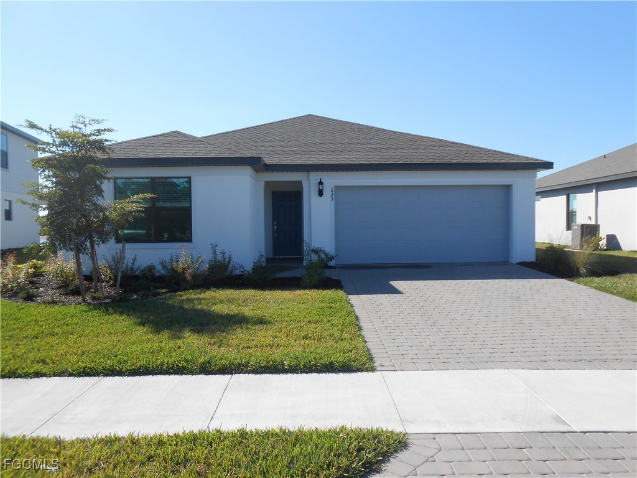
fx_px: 478
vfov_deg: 53.1
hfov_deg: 67.3
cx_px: 318
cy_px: 239
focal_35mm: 26
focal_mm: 4.6
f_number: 3.5
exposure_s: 1/640
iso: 80
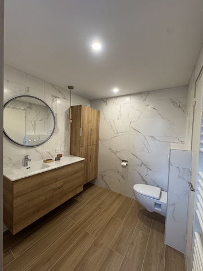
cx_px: 102
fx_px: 109
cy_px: 136
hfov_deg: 85.7
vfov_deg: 102.1
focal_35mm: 14
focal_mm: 2.22
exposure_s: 1/50
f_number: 2.2
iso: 200
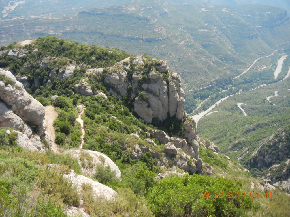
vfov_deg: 46.8
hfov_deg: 60.0
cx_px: 145
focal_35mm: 30
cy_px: 108
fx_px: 251
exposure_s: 1/633
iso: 160
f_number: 3.5
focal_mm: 5.4
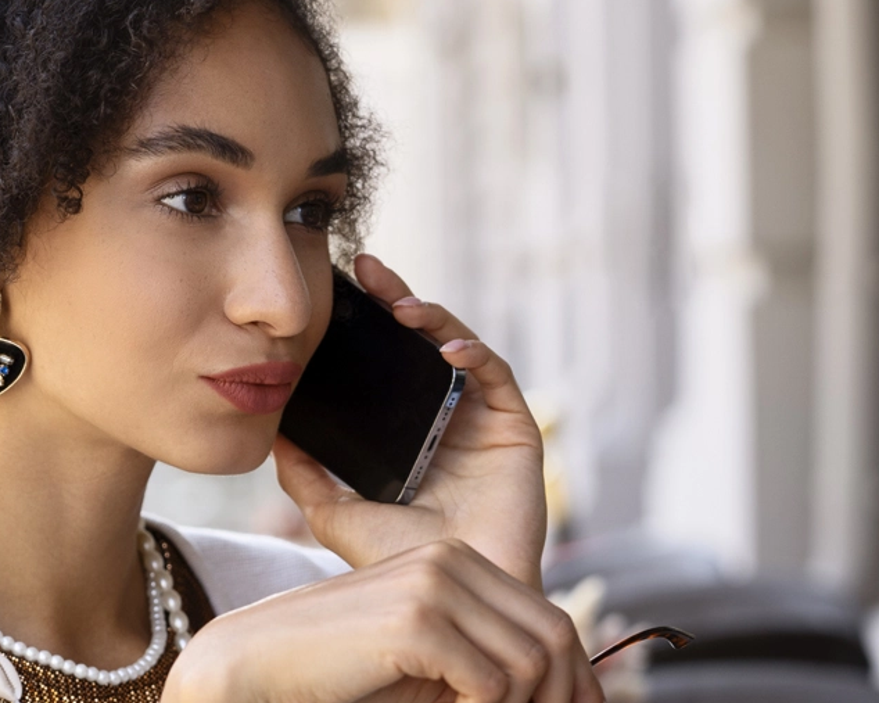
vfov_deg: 9.2
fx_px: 4344
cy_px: 428
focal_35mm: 167
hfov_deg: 11.5
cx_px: 148
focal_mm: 94
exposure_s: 1/250
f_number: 4.5
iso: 320
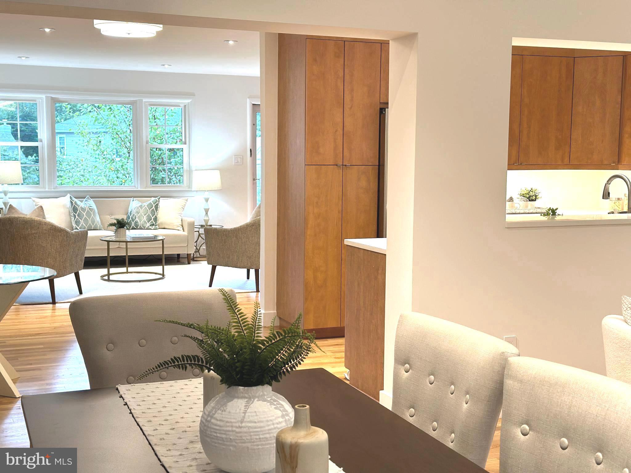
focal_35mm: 48
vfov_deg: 30.3
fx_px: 875
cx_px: 316
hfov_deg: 39.7
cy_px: 236
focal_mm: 6.86
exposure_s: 1/60
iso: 125
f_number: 1.78
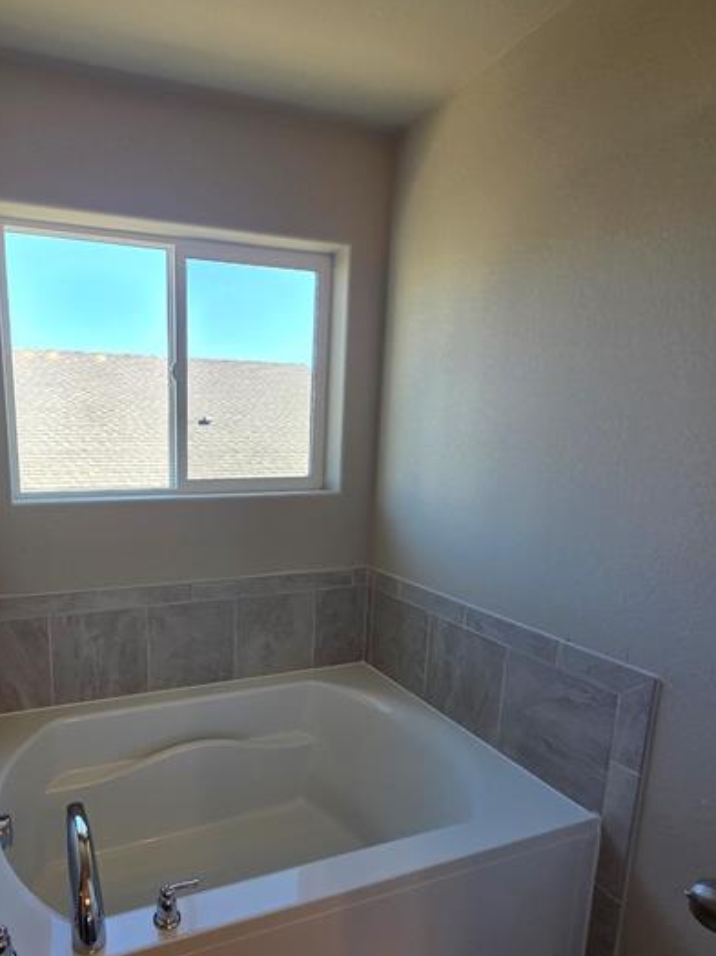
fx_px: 525
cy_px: 546
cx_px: 220
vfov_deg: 84.2
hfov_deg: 66.1
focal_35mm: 19
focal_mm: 2.2
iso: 64
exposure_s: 1/120
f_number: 2.2
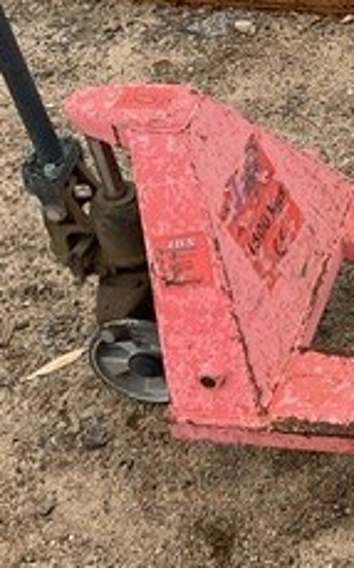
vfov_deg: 24.0
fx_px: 1328
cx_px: 500
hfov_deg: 14.4
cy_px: 193
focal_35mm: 86
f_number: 1.8
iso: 16
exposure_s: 1/465
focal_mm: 3
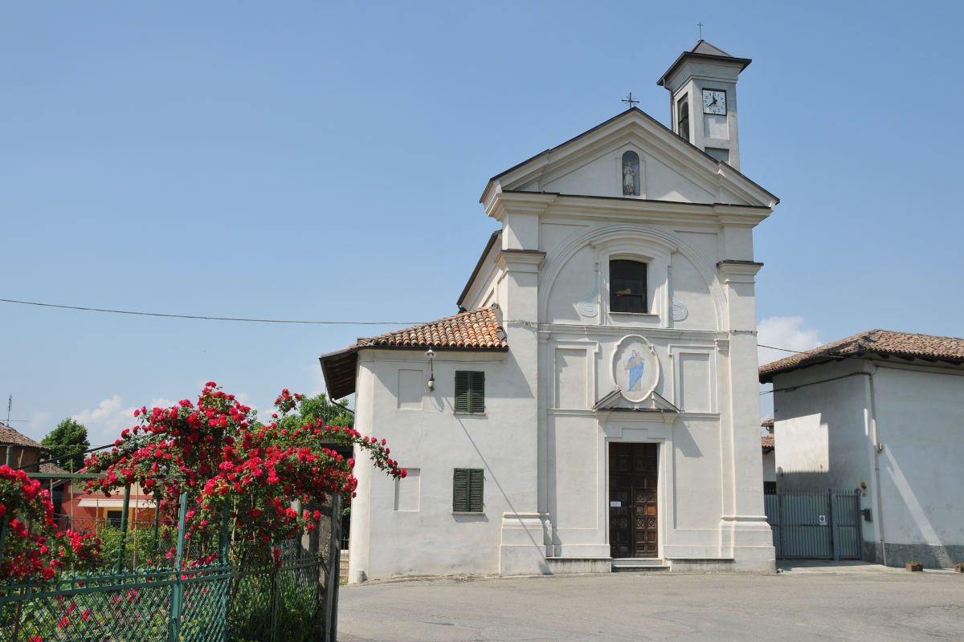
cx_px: 482
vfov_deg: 40.0
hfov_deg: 57.2
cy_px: 321
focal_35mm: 33
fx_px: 884
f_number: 9
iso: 200
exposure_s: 1/320
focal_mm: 22
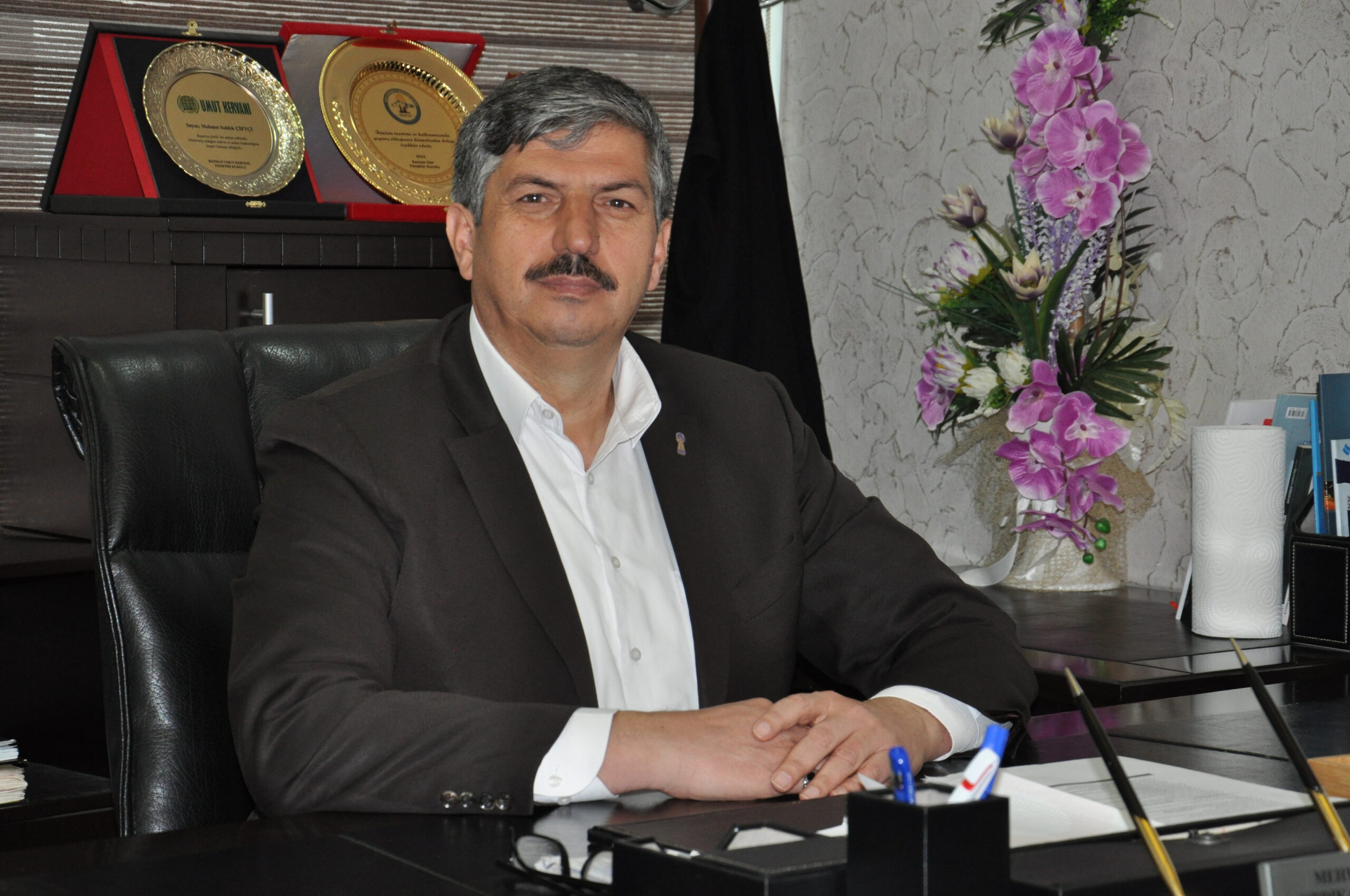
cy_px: 448
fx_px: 3258
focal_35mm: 87
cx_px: 675
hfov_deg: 23.4
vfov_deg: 15.7
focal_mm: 58
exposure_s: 1/60
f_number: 5
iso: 800
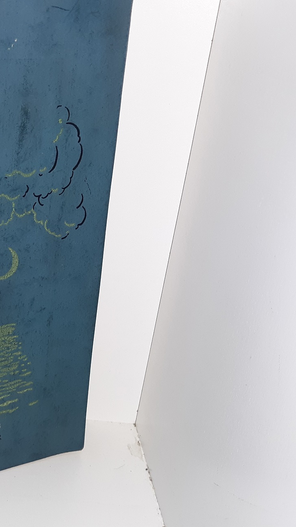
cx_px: -63
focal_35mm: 49
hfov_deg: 22.4
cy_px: 258
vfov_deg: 42.1
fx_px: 684
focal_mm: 3.7
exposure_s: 1/120
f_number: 1.7
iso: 50
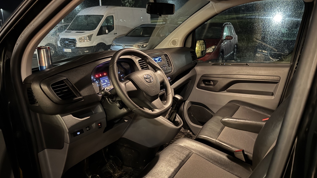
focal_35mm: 27
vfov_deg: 42.7
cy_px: 103
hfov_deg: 69.9
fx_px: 227
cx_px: 162
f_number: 1.78
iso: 1250
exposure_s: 1/9
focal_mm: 6.76
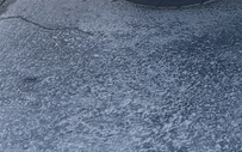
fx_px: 917
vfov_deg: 8.1
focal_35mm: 139
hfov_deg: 13.3
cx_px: 459
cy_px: -304
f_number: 1.6
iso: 50
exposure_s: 1/510
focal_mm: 5.96
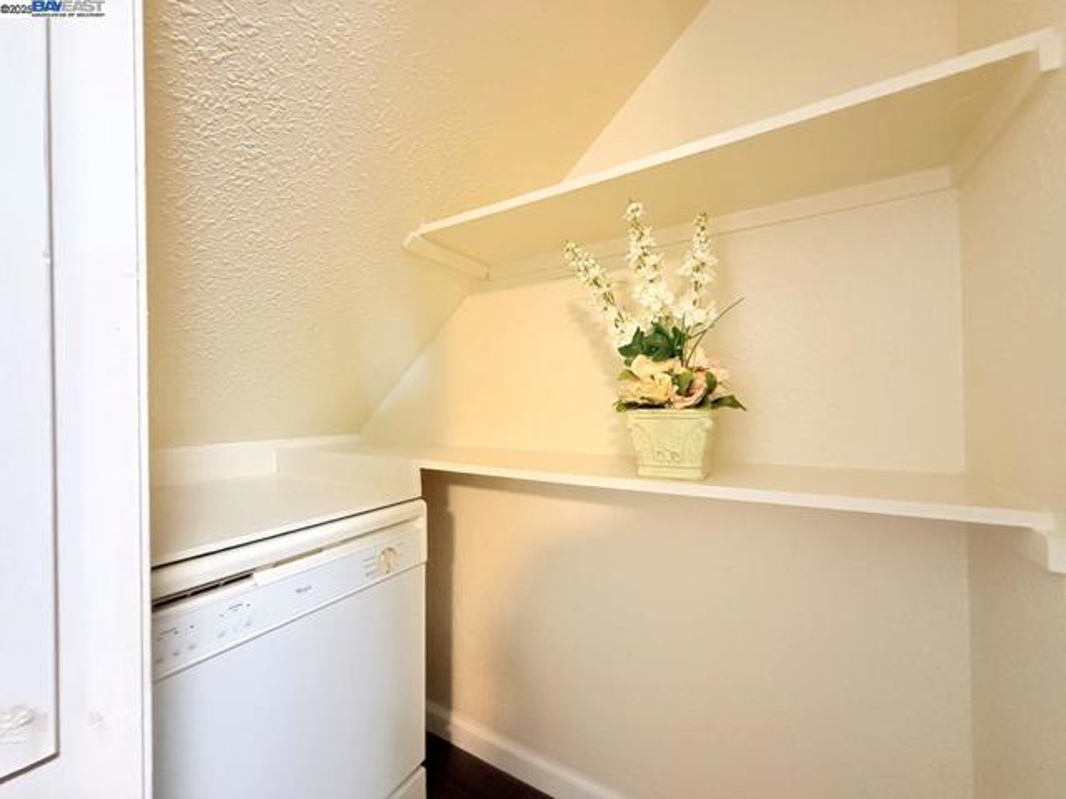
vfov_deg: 85.7
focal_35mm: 14
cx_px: 533
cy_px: 400
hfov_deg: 102.1
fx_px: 431
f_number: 2.2
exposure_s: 1/60
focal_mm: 2.22
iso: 1250
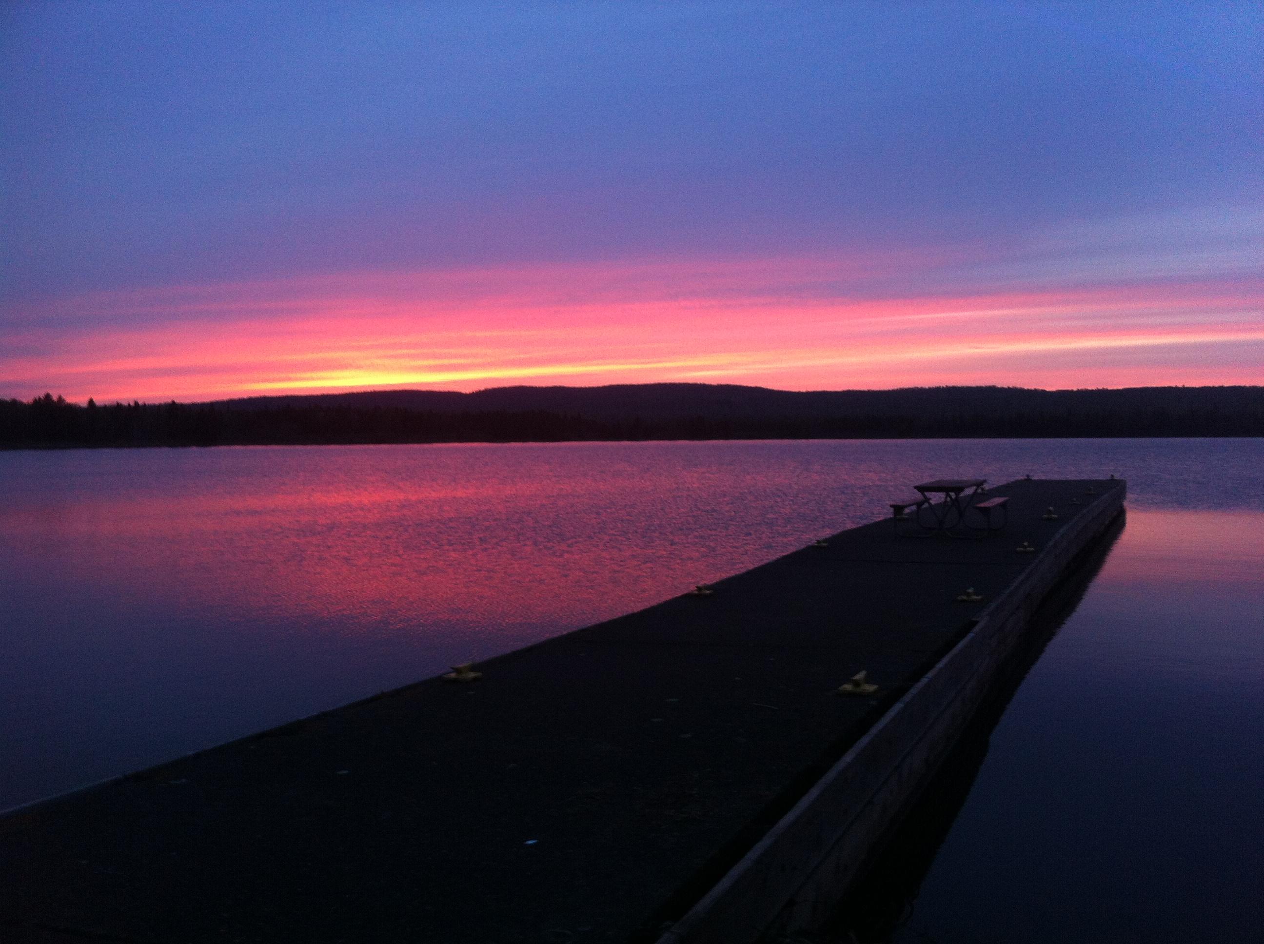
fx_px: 1276
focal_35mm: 35
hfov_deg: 52.7
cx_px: 632
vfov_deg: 40.6
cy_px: 472
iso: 100
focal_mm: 3.85
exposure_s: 1/15
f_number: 2.8
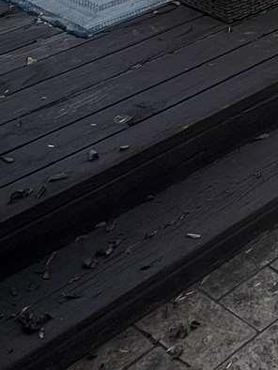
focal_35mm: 76
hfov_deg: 17.0
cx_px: 451
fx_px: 813
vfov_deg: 22.2
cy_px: -147
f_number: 1.8
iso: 32
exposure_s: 1/661
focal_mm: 1.57
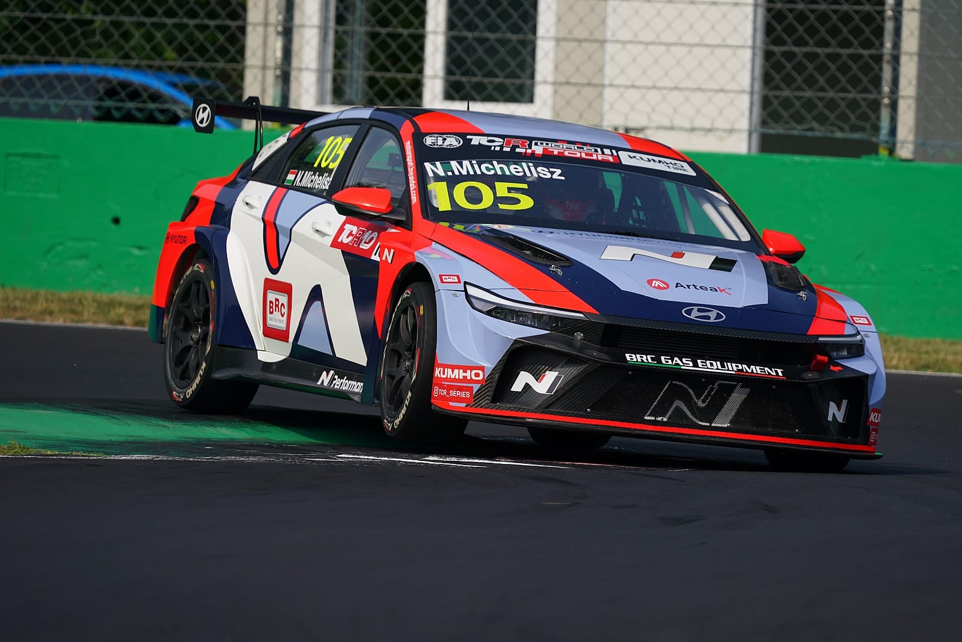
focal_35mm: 547
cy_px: 321
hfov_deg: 3.8
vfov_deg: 2.5
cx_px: 481
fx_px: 14617
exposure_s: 1/1000
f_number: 8
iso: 200
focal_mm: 547
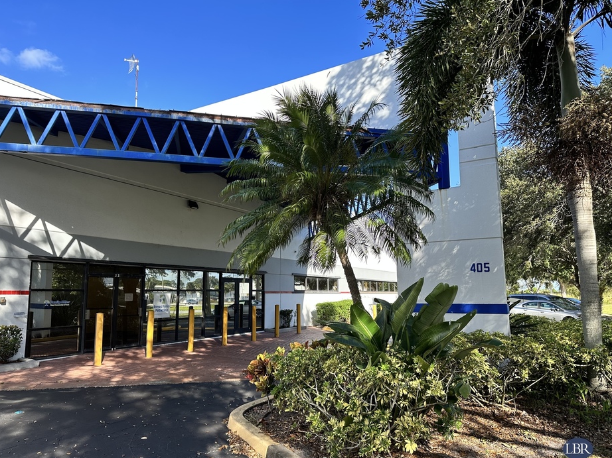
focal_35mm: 25
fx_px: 442
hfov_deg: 69.4
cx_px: 299
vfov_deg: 54.8
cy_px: 237
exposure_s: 1/1144
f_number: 1.78
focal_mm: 6.86
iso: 80
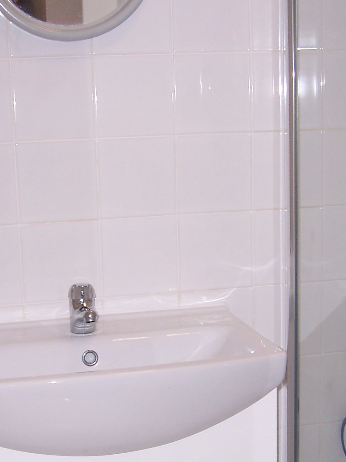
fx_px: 920
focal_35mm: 69
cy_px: 326
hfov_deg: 21.3
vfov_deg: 27.9
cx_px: 156
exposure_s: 1/60
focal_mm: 6
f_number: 3
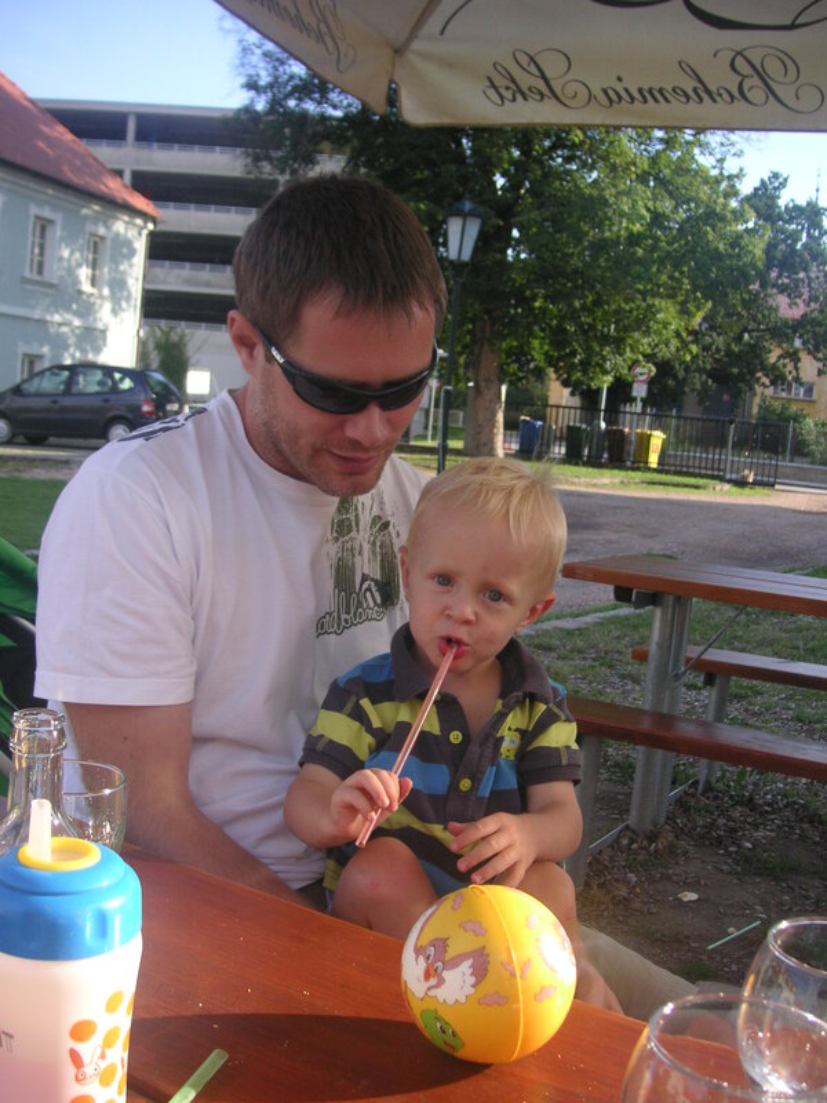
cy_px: 552
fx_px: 1179
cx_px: 414
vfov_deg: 50.1
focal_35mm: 37
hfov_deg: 38.7
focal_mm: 6.1
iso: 50
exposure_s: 1/350
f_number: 2.8
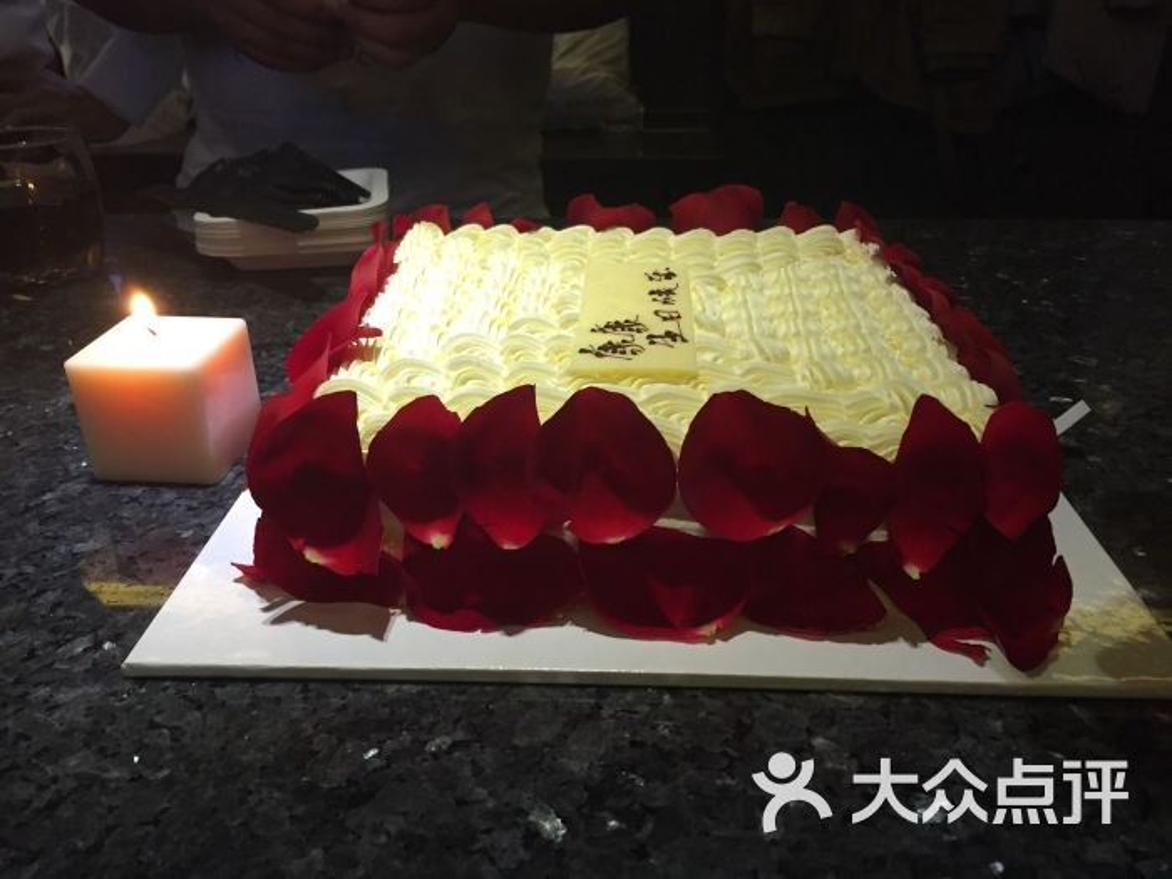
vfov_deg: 48.2
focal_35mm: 29
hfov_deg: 61.7
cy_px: 440
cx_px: 586
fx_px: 982
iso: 200
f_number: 2.2
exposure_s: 1/33
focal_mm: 4.15
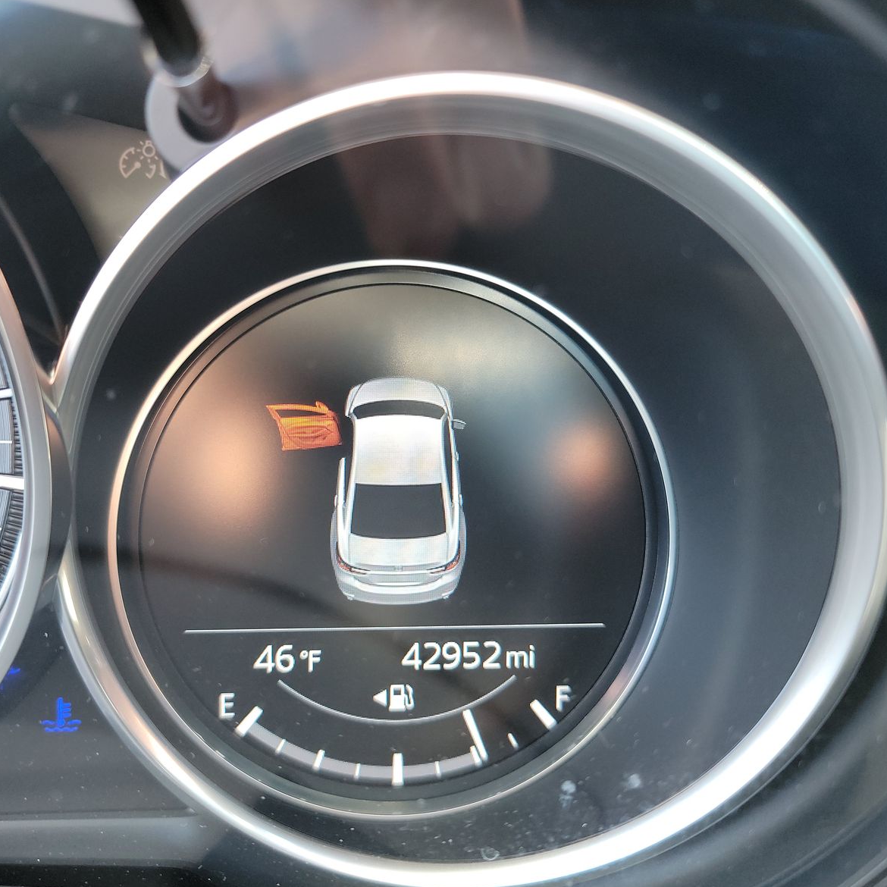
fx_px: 841
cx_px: 409
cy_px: 452
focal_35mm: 29
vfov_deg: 55.6
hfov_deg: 55.6
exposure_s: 1/59
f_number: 1.8
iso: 368
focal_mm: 6.7
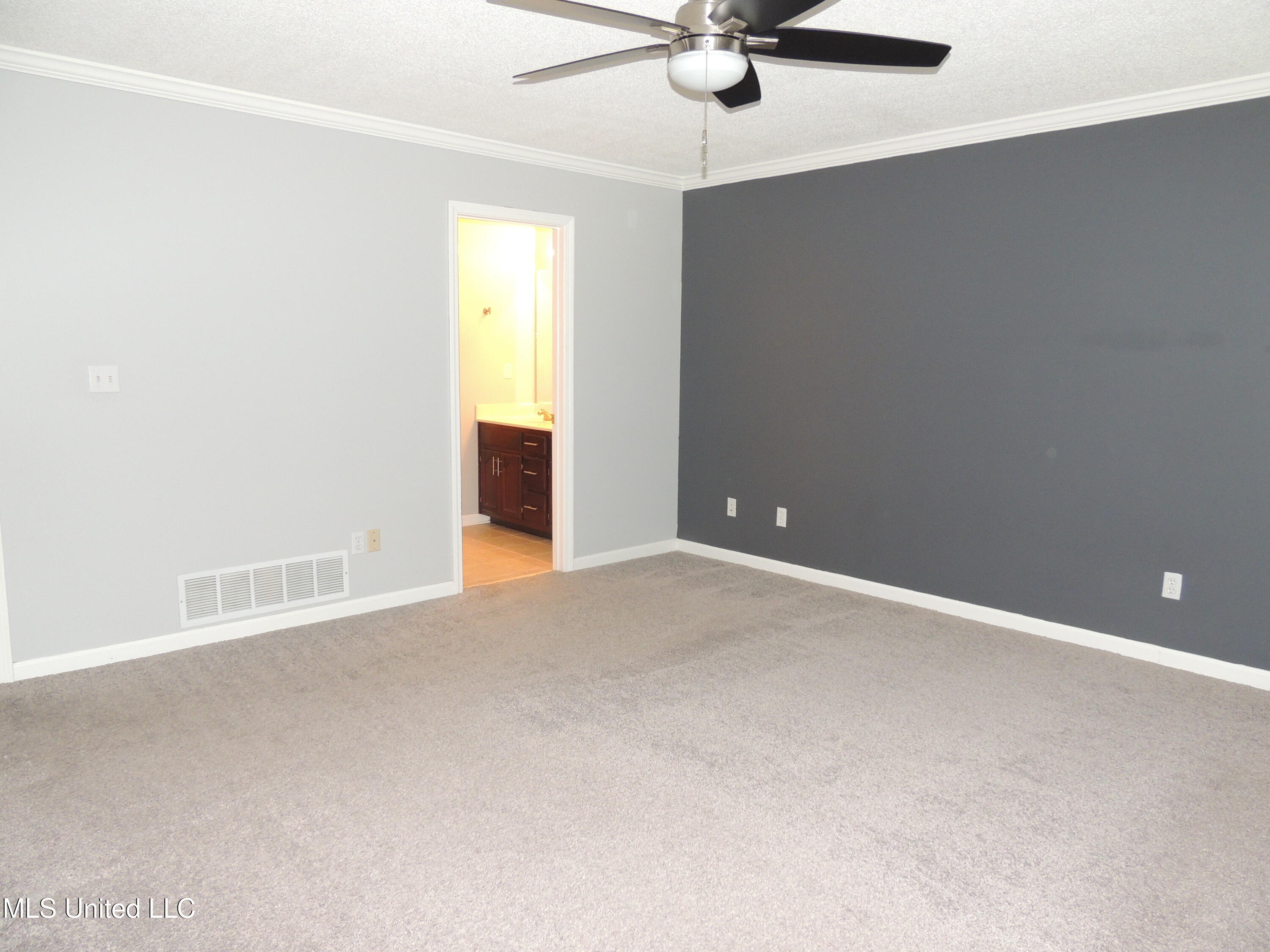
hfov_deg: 71.6
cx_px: 635
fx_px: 881
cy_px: 476
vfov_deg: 56.8
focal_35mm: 24
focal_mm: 4.3
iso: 280
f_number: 3
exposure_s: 1/30
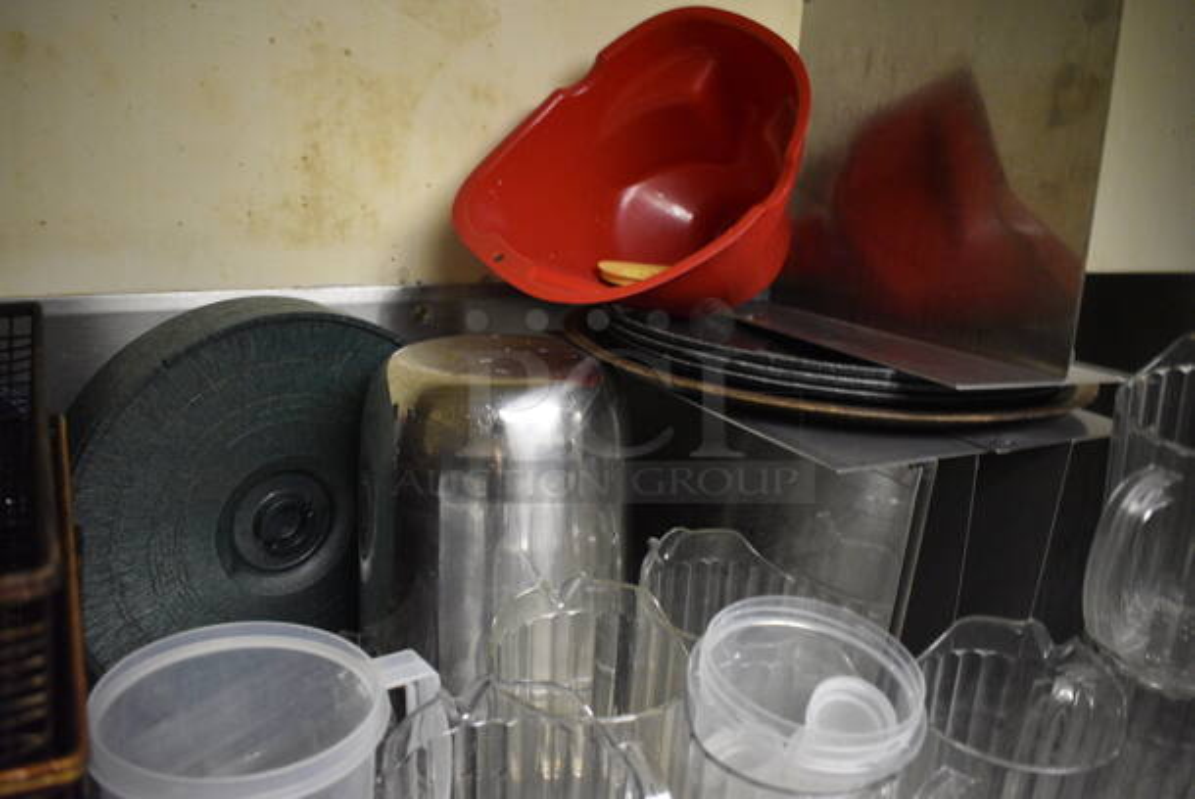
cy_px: 400
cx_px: 598
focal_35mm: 27
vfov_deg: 48.0
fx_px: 897
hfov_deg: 67.3
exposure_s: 1/25
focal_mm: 18
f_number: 3.5
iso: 3200
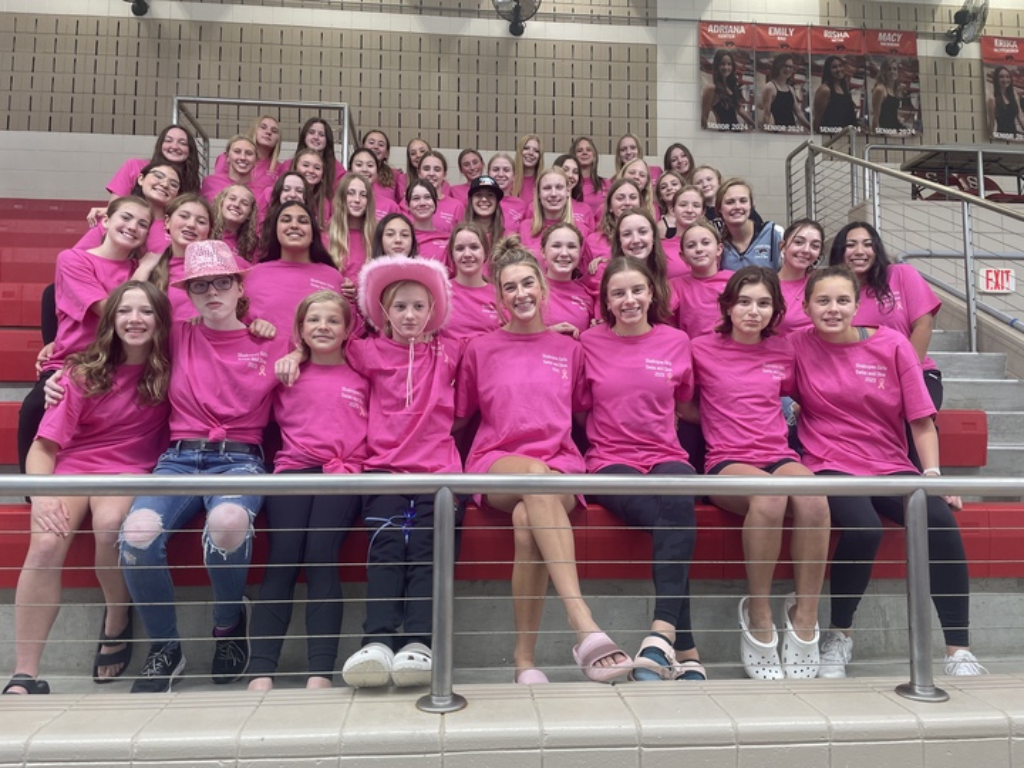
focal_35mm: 26
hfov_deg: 67.3
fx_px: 769
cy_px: 384
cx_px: 512
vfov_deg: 53.1
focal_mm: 4.2
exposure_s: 1/60
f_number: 1.6
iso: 64
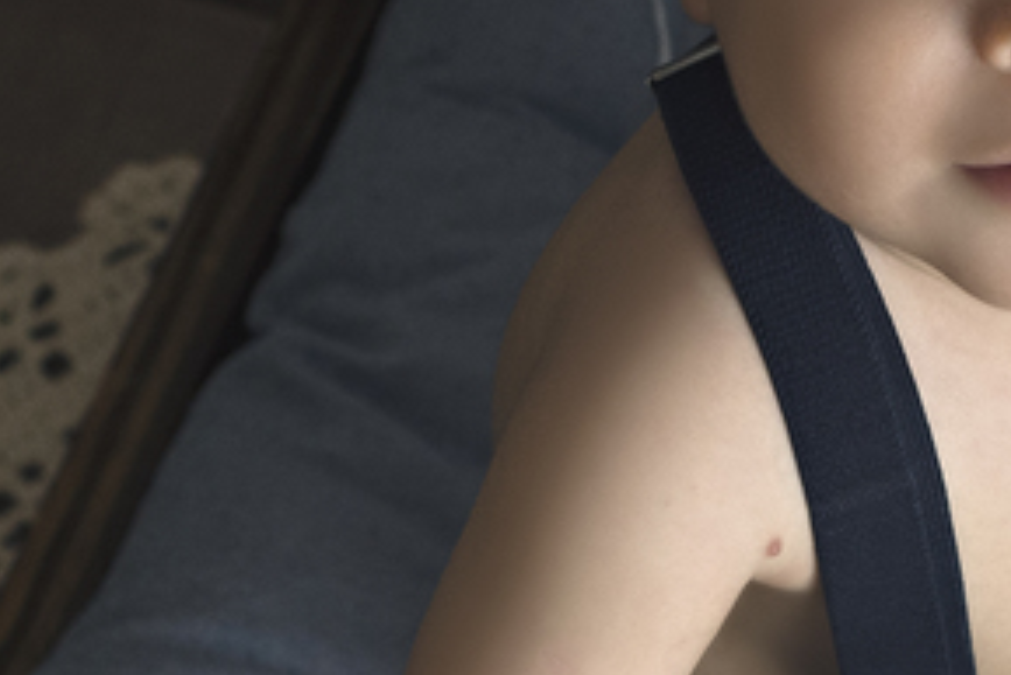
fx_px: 6127
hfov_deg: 9.4
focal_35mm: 218
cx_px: 945
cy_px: 490
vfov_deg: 6.3
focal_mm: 35
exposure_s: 1/250
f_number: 4
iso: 500
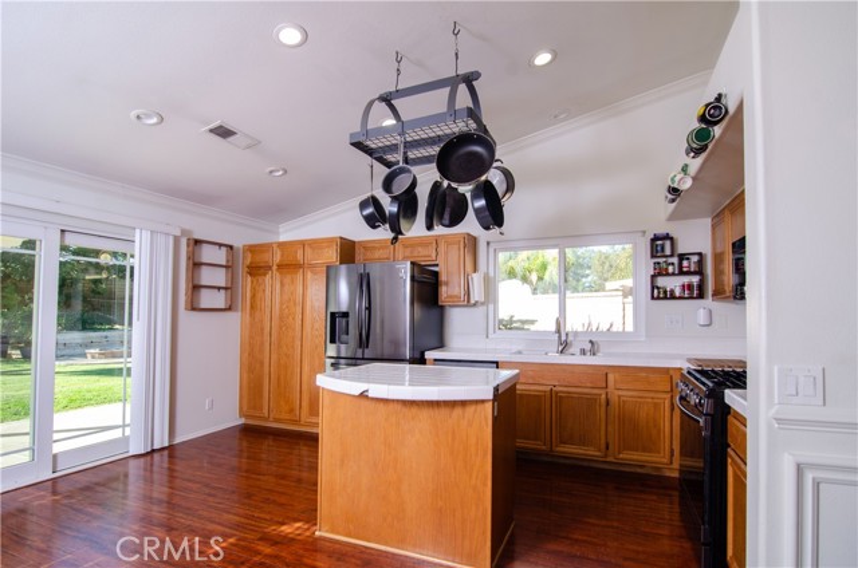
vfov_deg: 71.8
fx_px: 392
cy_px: 284
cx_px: 429
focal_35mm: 16
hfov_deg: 95.1
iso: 320
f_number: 7.1
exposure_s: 1/60
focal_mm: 11
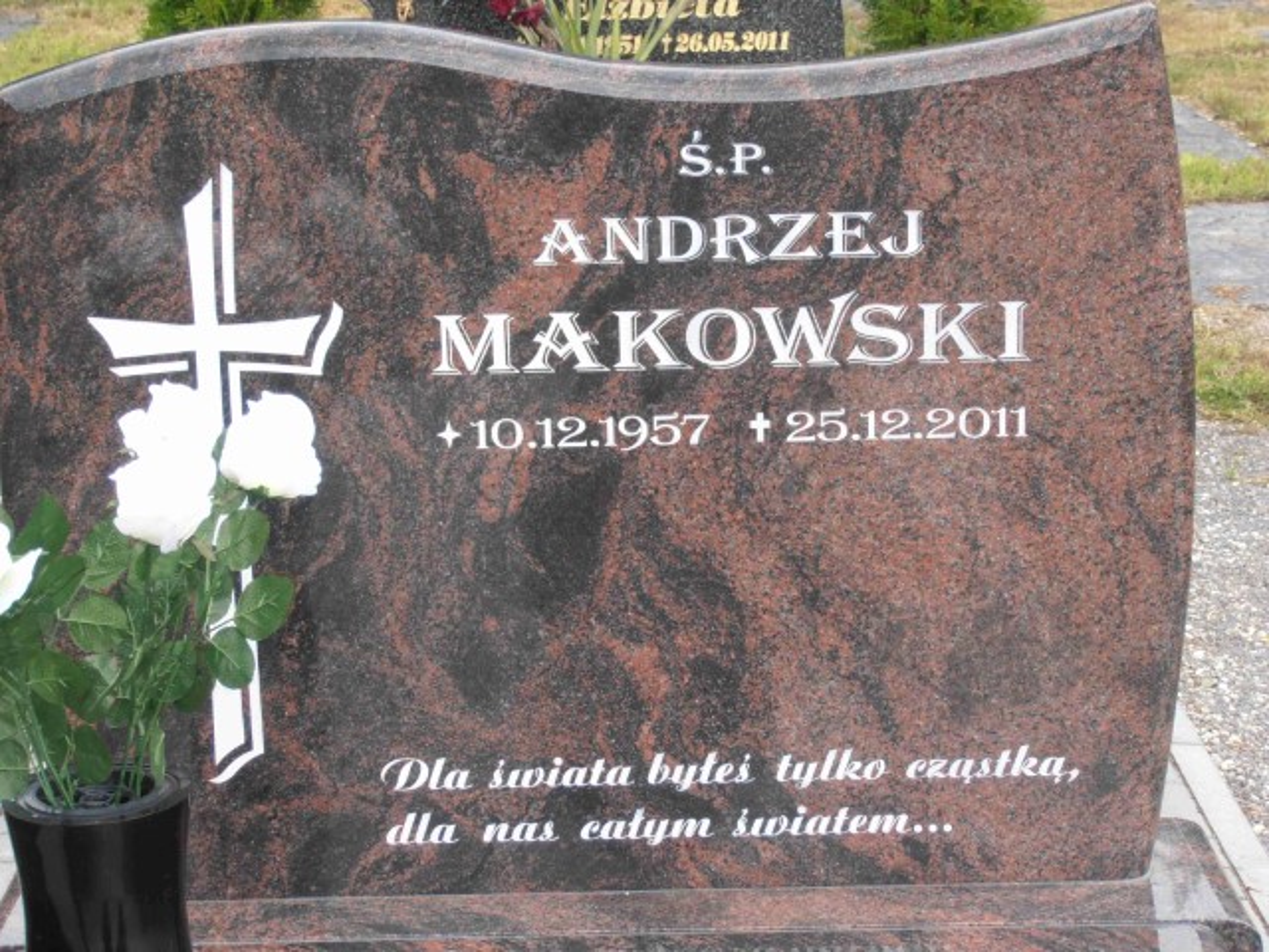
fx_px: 3226
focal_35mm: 88
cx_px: 634
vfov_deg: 16.8
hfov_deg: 22.3
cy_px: 476
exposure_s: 1/160
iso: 80
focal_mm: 15.51
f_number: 5.1
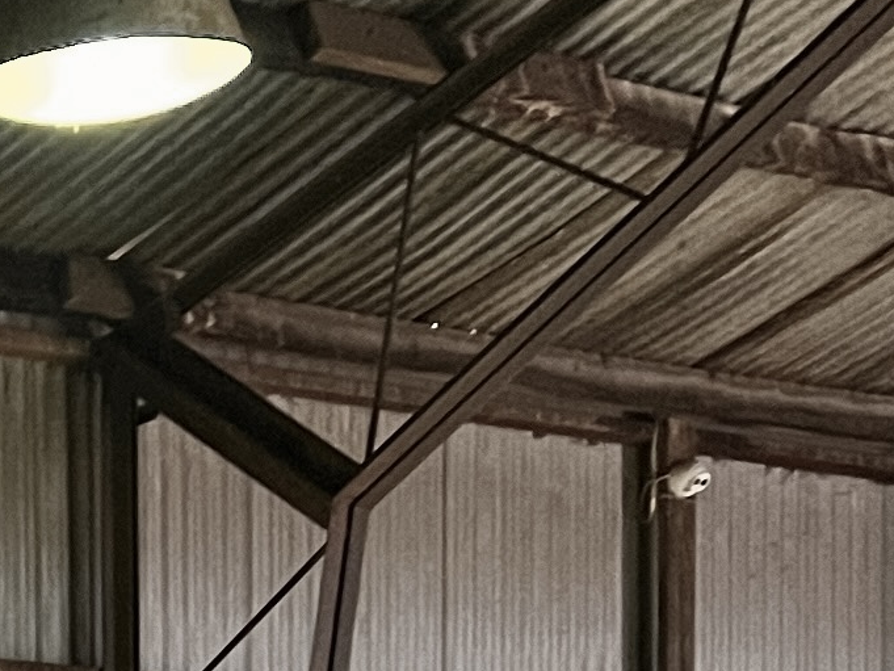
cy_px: 1401
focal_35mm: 154
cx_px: -1003
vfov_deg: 9.0
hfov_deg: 11.3
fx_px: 3978
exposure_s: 1/50
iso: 400
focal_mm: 5.7
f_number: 1.5
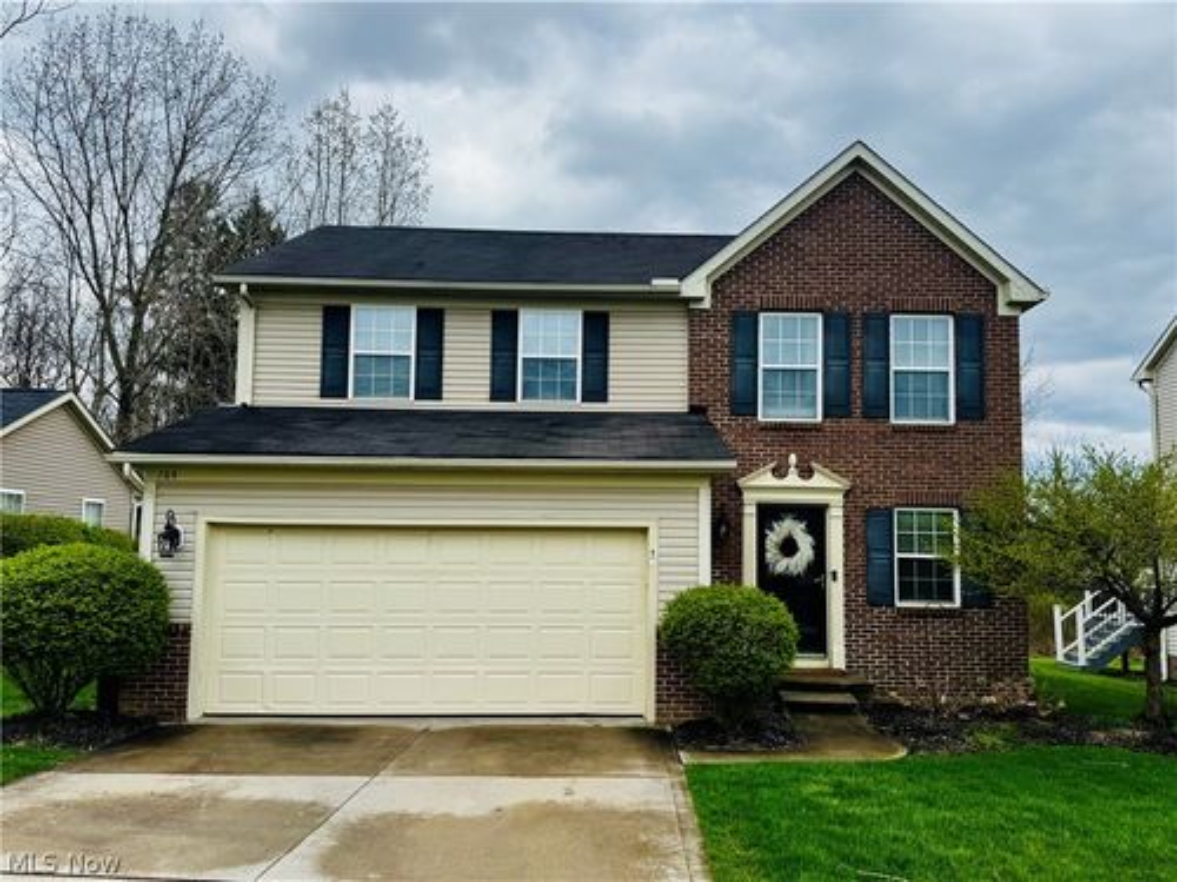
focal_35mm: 24
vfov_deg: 56.8
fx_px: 816
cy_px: 441
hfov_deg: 71.6
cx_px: 588
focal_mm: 6.76
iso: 80
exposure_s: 1/2959
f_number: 1.78
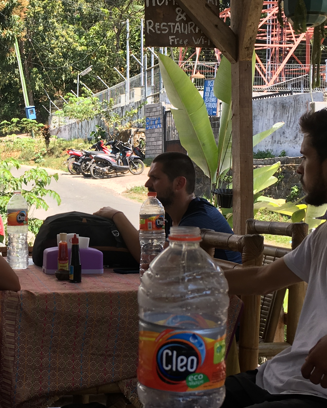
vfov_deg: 30.5
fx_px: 750
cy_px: 214
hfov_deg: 23.9
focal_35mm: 62
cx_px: 34
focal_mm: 4.15
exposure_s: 1/359
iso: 25
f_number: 2.2
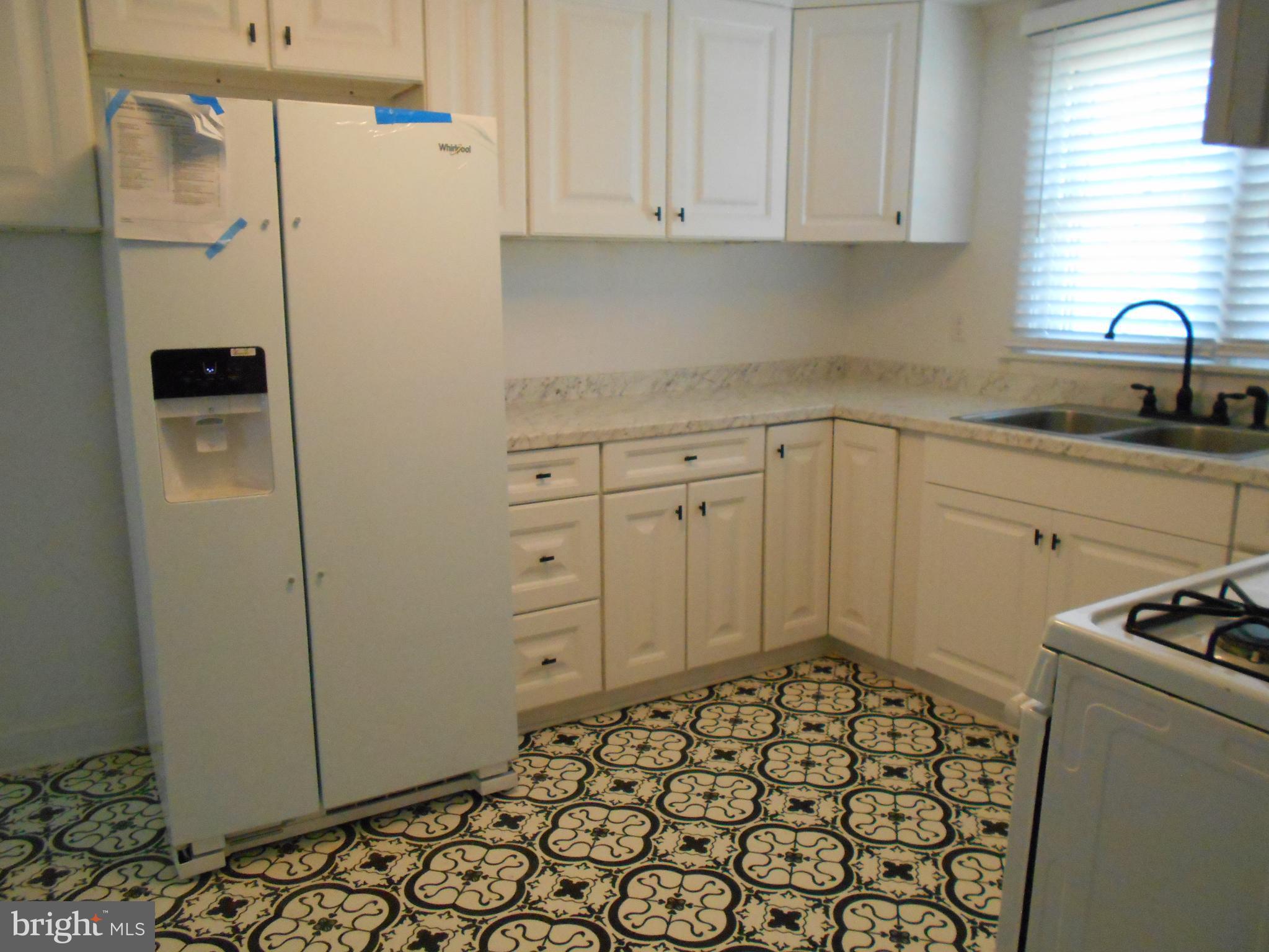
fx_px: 953
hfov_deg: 67.3
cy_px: 476
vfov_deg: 53.1
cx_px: 634
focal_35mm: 26
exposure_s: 1/100
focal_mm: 4.6
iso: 800
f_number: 3.2
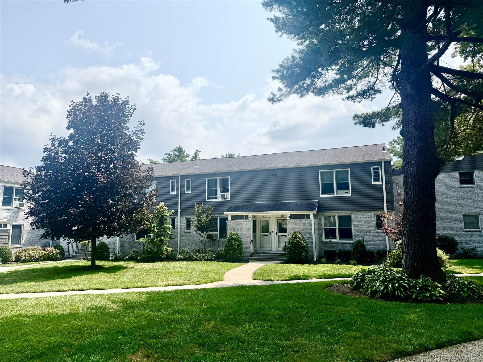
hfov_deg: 71.6
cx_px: 242
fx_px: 335
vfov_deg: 56.8
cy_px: 181
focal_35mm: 24
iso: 80
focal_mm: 6.76
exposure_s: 1/8130
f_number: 1.78
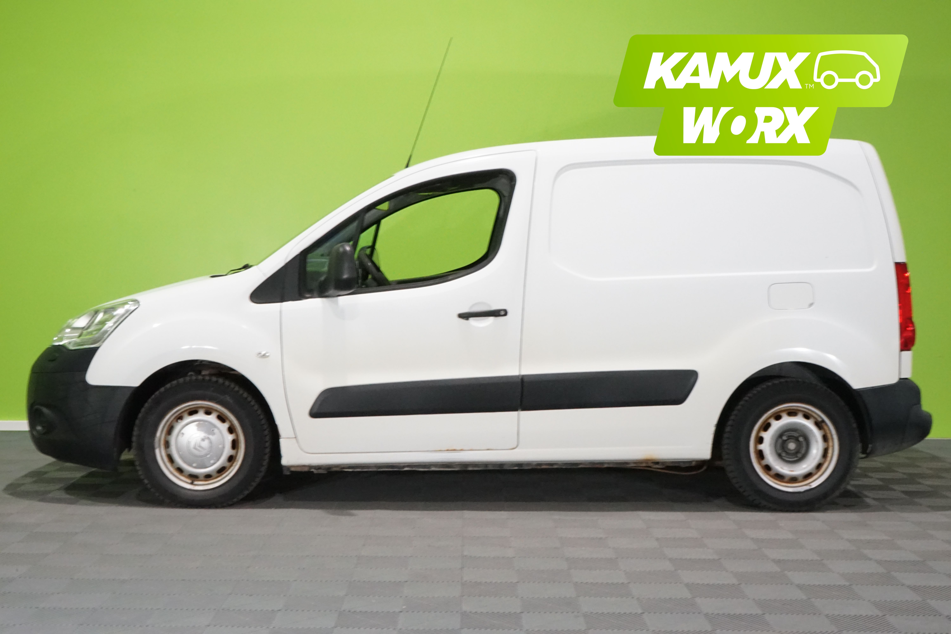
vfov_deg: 27.0
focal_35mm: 50
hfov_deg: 39.6
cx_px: 476
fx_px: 1321
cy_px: 317
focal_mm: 50
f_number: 25
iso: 6400
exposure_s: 1/20
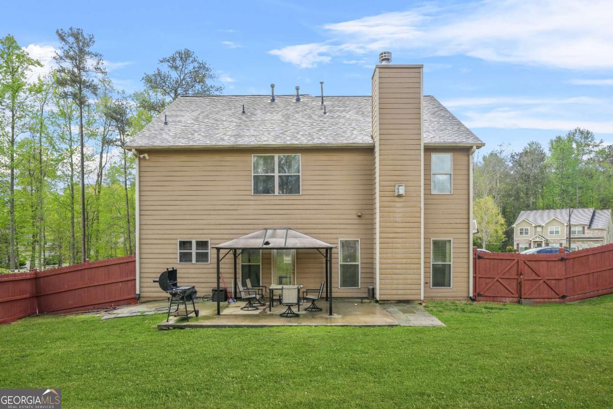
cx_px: 306
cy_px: 204
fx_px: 375
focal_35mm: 22
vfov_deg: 57.2
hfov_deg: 78.6
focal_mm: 22
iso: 400
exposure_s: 1/250
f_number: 8
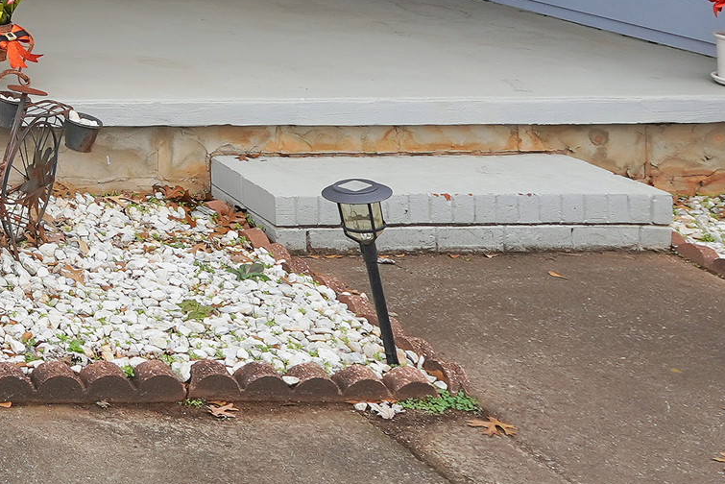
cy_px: -234
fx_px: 1229
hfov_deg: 24.4
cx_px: -402
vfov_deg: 19.5
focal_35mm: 61
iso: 100
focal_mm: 10
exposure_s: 1/80
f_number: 4.5
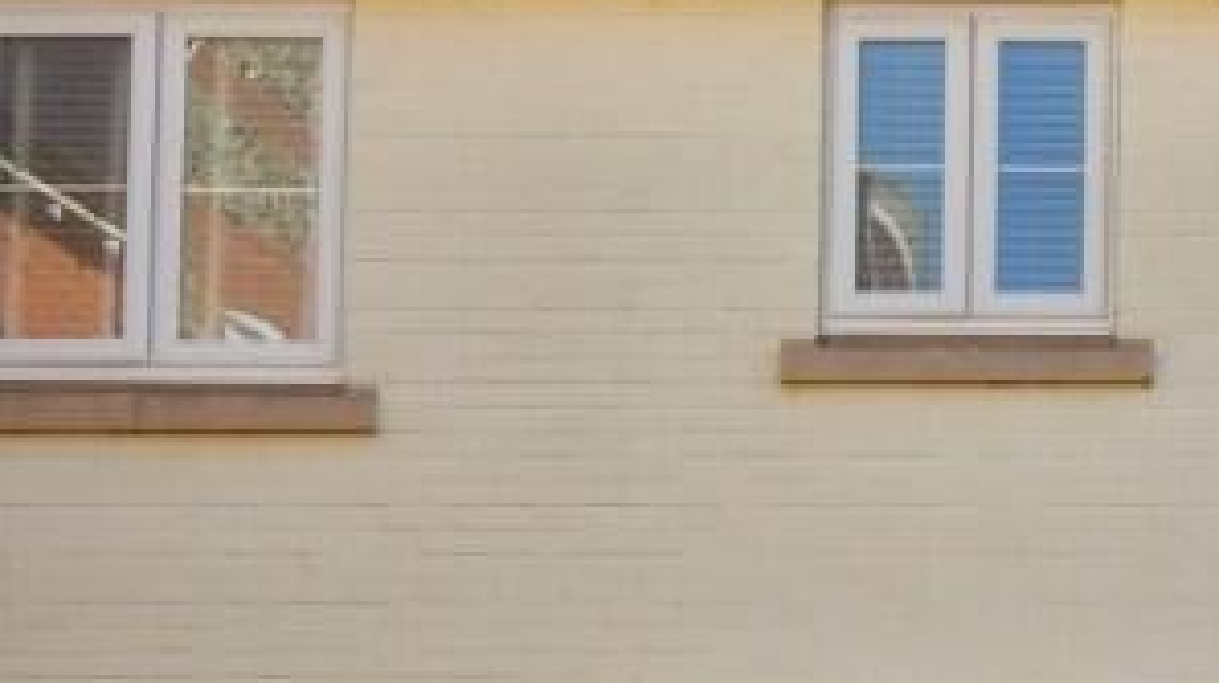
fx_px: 3843
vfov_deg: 10.1
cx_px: 1305
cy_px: 497
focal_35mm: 119
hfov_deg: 17.5
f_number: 9
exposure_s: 1/200
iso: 100
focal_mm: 22
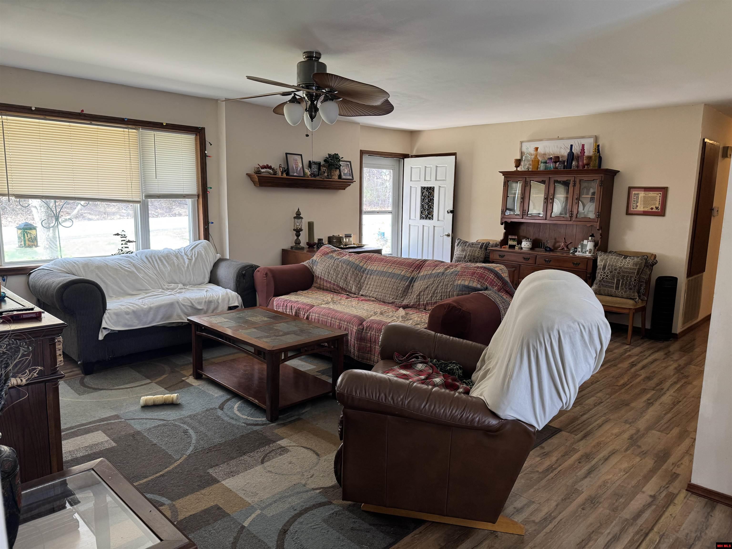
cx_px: 366
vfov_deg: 56.8
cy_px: 274
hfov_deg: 71.6
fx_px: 508
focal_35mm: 24
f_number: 1.78
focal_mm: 6.76
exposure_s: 1/60
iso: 100
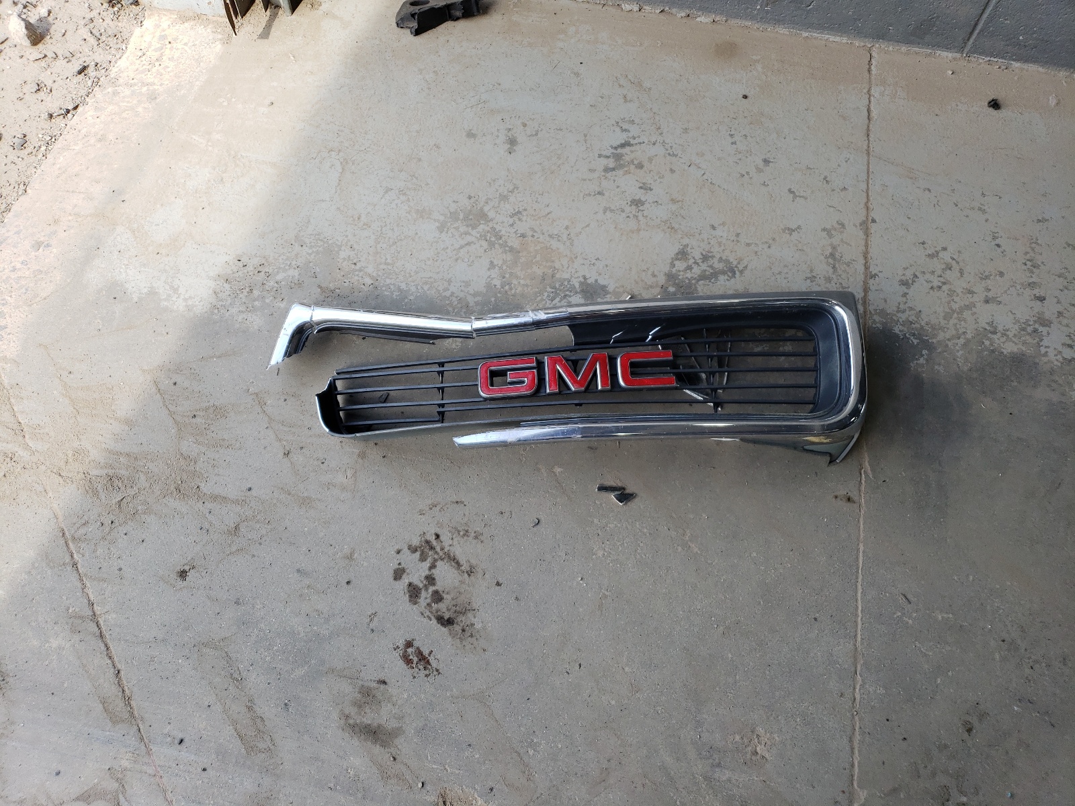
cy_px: 403
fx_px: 807
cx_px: 538
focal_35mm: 26
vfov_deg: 53.1
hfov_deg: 67.3
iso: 50
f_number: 1.5
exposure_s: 1/435
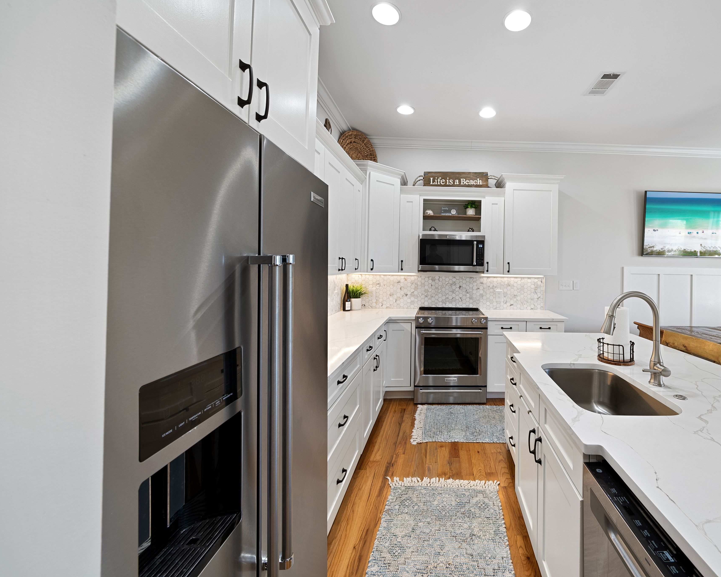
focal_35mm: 14
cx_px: 447
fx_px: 299
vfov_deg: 87.9
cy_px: 278
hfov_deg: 98.8
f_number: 7.1
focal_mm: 12
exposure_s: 1/4
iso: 320
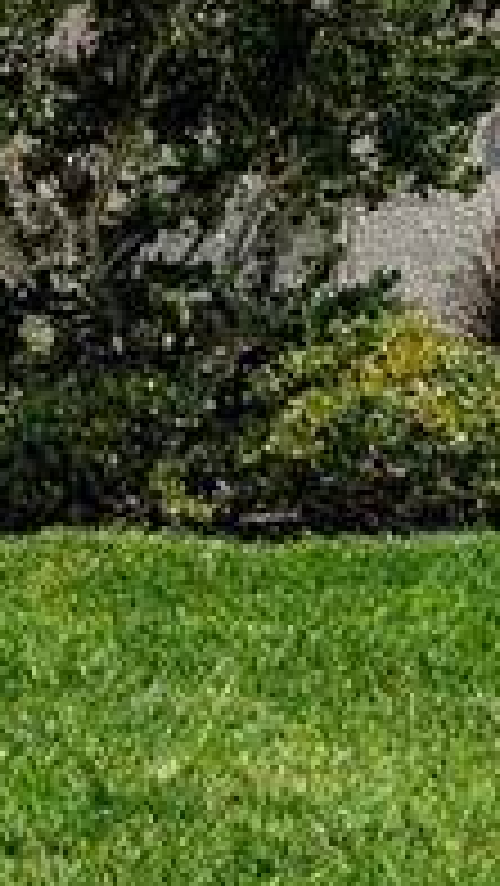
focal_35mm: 127
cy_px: 164
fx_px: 2990
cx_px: -270
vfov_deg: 16.7
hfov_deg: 9.3
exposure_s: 1/1000
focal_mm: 22
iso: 400
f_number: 9
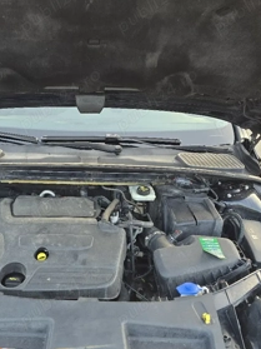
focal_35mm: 33
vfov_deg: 54.9
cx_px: 85
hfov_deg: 42.3
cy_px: 213
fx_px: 332
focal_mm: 6.3
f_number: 1.7
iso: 160
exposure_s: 1/182
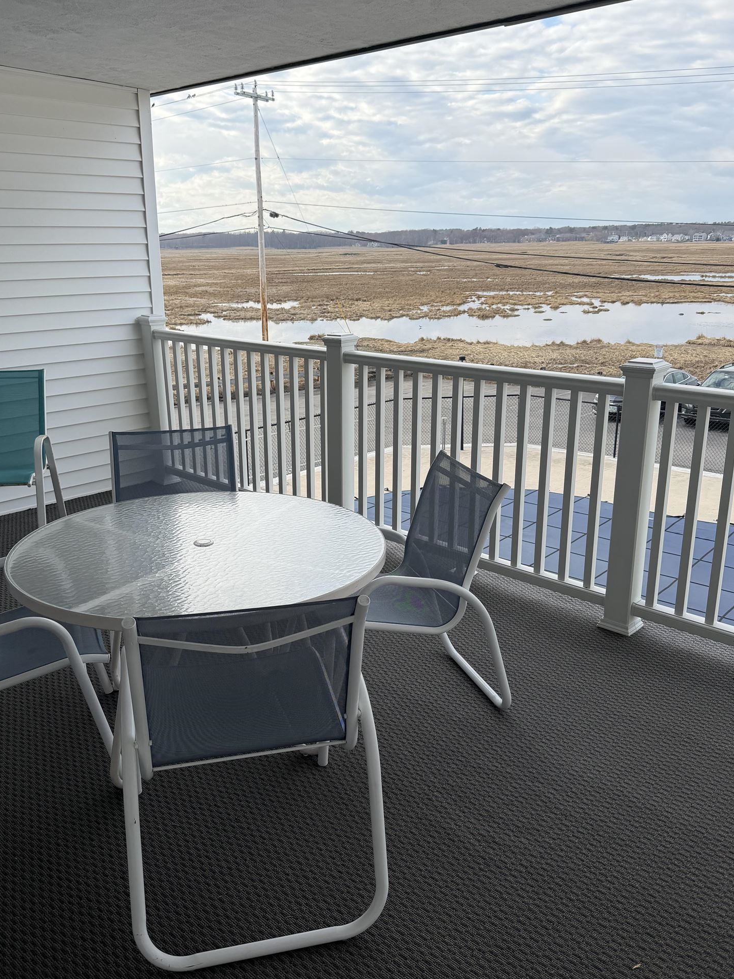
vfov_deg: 61.7
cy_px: 497
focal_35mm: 29
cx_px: 342
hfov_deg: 48.2
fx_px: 820
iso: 80
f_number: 1.78
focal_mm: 6.76
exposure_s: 1/2053
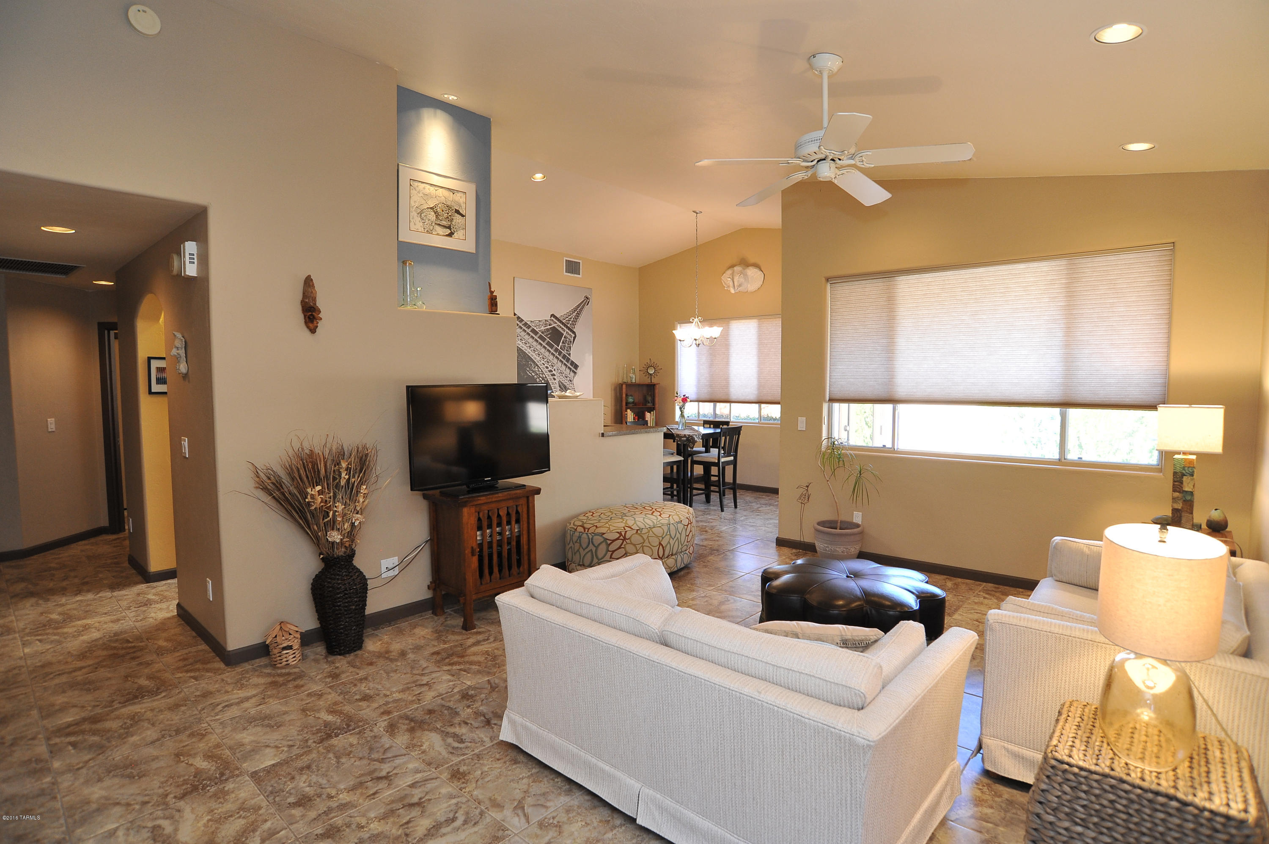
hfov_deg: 90.0
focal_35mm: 18
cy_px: 422
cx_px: 634
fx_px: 634
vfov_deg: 67.3
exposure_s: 1/30
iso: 1000
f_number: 6.3
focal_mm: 18
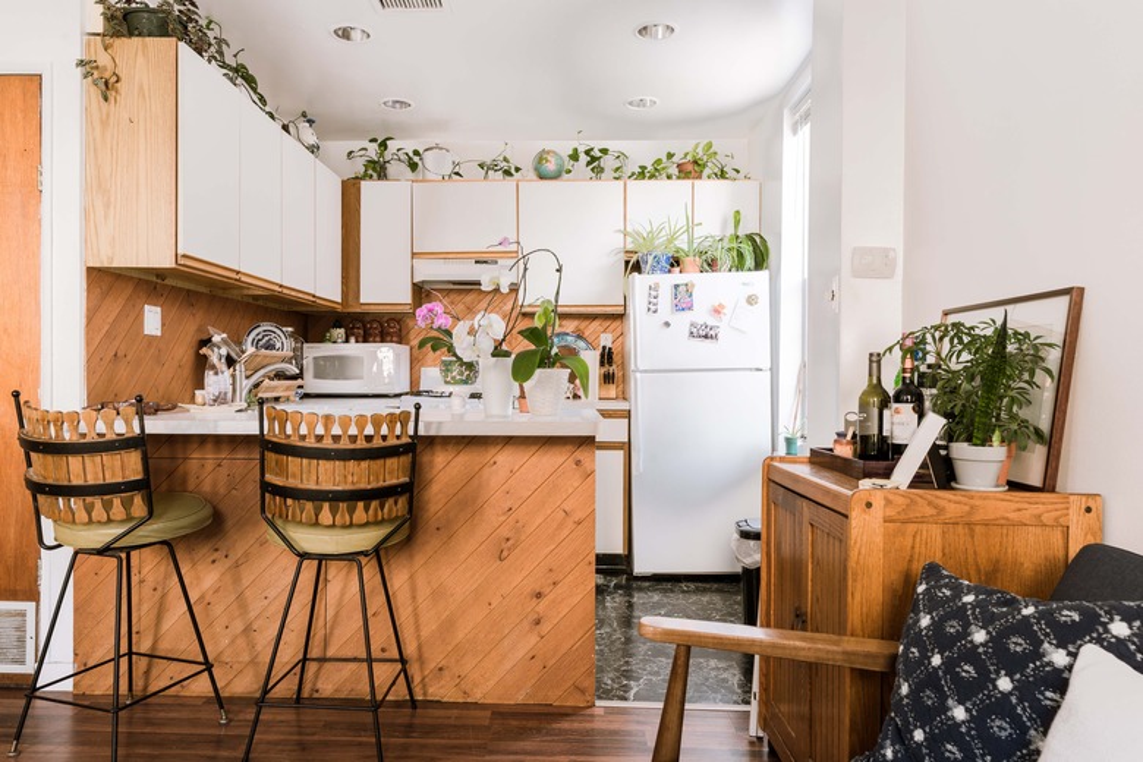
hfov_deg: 73.7
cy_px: 381
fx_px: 762
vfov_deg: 53.1
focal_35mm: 24
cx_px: 572
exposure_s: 1/8
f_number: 8
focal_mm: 24
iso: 320
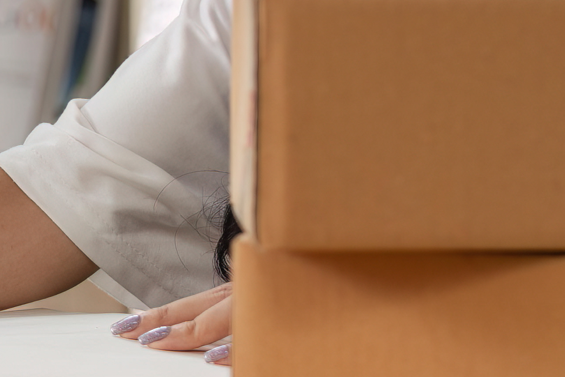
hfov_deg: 8.3
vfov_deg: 5.4
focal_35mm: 246
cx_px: 94
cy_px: -450
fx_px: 3861
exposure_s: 1/100
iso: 100
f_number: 2.8
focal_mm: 45
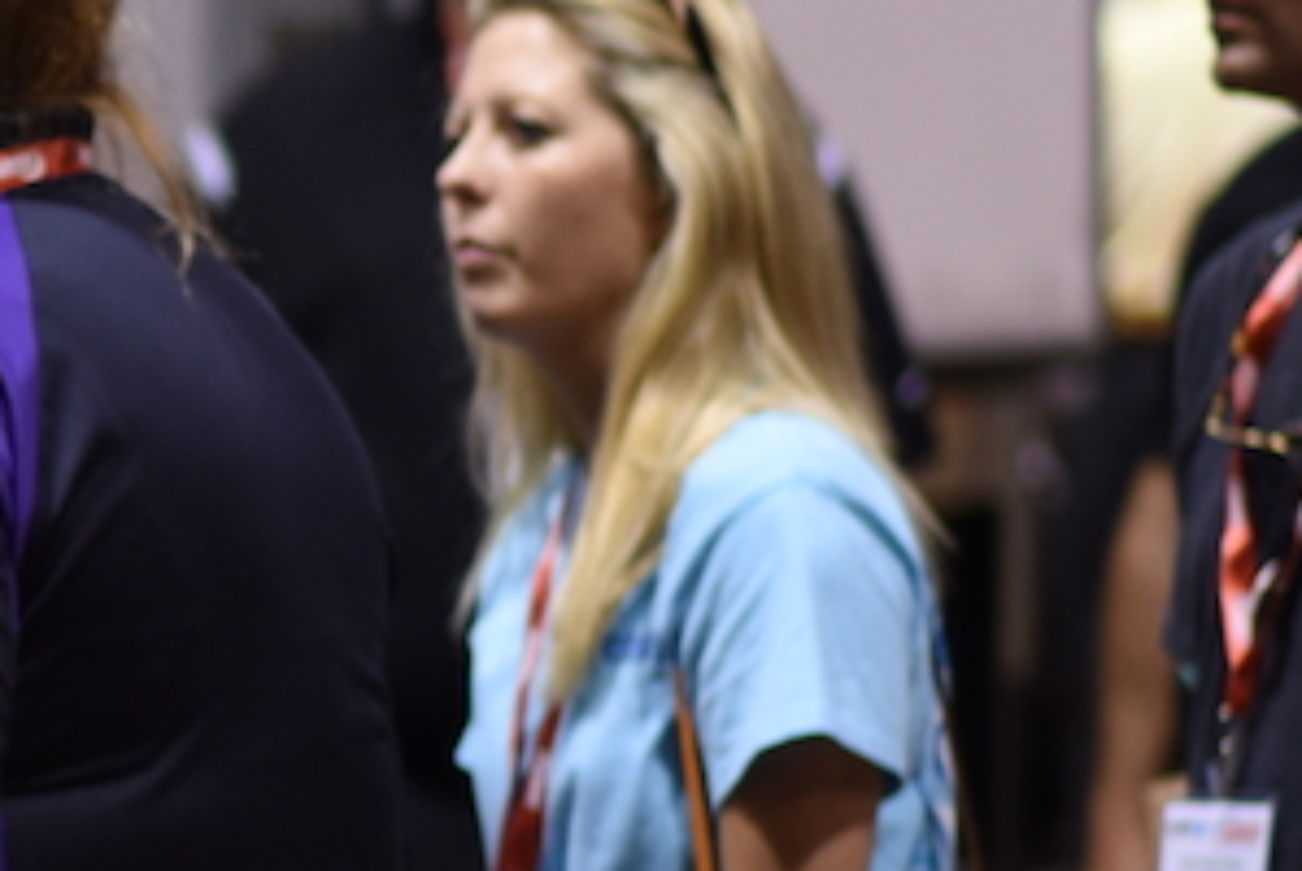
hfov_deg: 4.8
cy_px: 634
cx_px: -1076
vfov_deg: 3.2
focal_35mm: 426
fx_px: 15422
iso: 400
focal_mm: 85
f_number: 1.8
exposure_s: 1/125
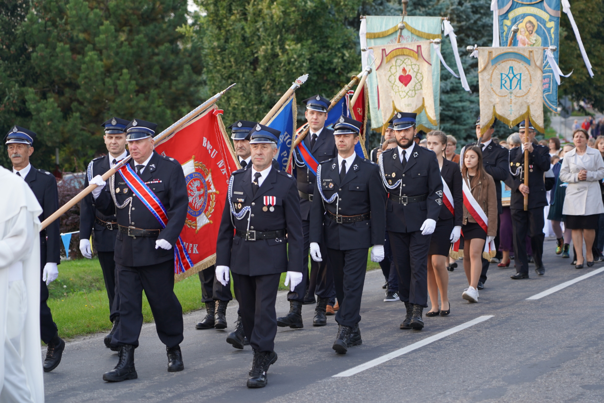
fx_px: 1762
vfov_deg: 13.0
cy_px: 202
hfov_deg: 19.5
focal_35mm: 105
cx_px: 302
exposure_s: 1/160
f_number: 4
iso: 250
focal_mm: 105
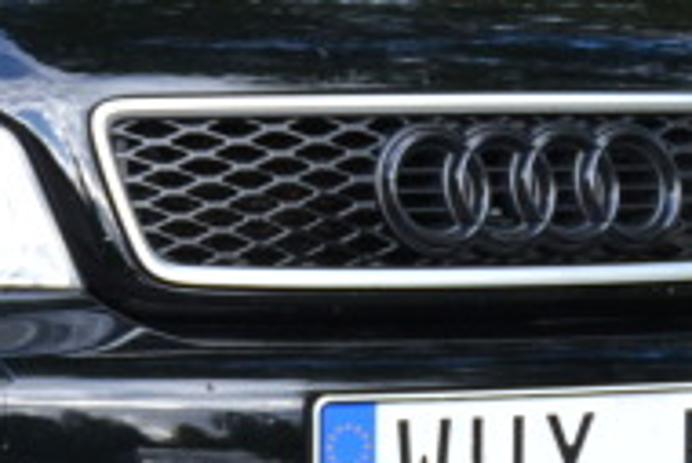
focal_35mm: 283
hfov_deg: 7.2
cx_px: -257
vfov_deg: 4.9
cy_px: 139
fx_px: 5438
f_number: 5.6
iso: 400
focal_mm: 35
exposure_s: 1/125
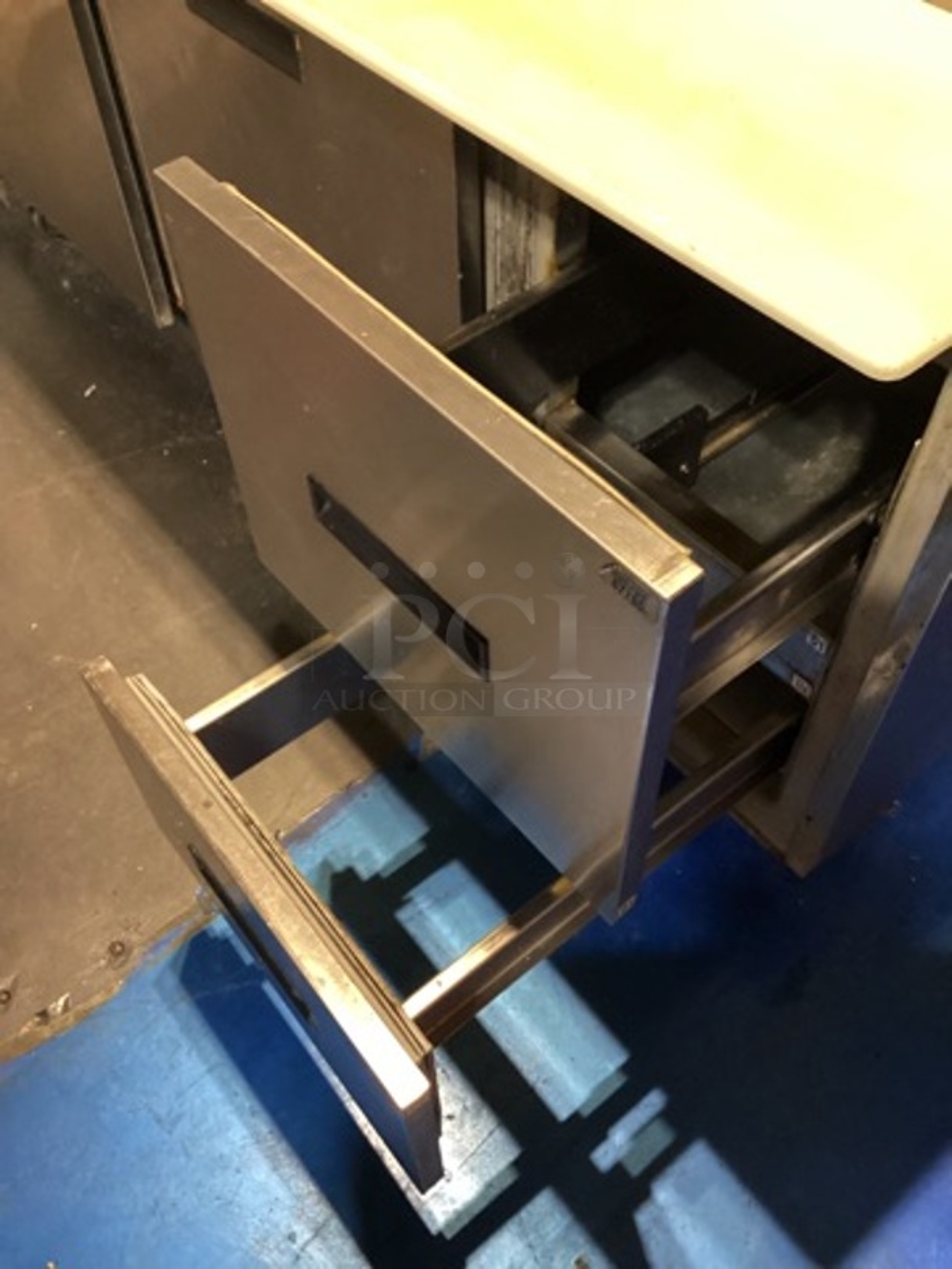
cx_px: 476
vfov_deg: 58.3
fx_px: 1136
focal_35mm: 31
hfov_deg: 45.5
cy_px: 634
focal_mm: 3.3
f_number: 2.4
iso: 400
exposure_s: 1/40
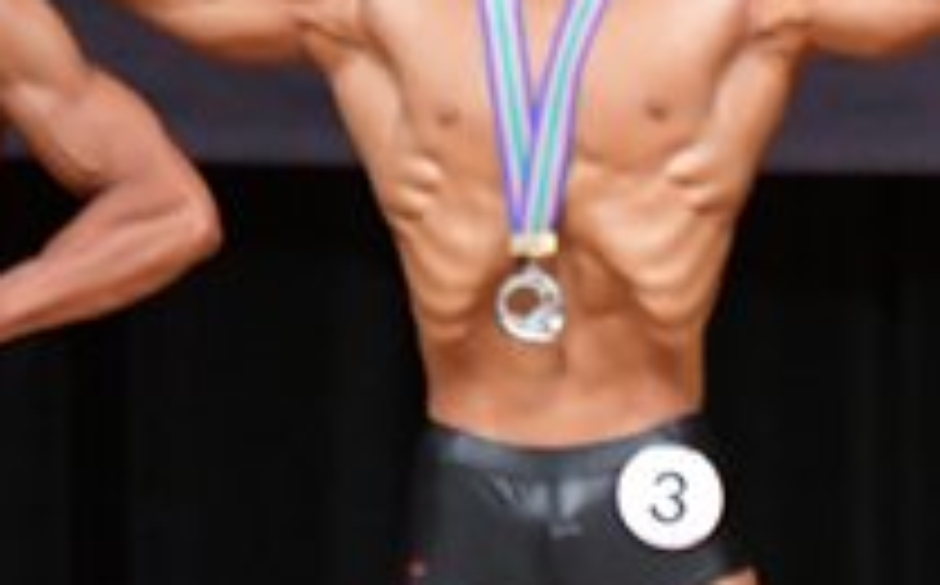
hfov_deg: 2.2
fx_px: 24688
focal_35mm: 965
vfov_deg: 1.4
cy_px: 549
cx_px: 1590
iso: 5000
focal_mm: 170
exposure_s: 1/400
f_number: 5.6
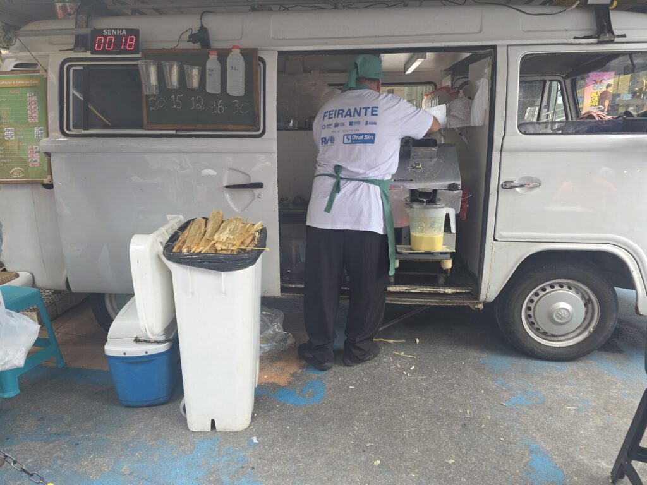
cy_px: 242
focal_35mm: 23
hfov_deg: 73.9
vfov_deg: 58.9
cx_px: 324
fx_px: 430
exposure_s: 1/180
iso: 80
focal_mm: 6.3
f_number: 1.7
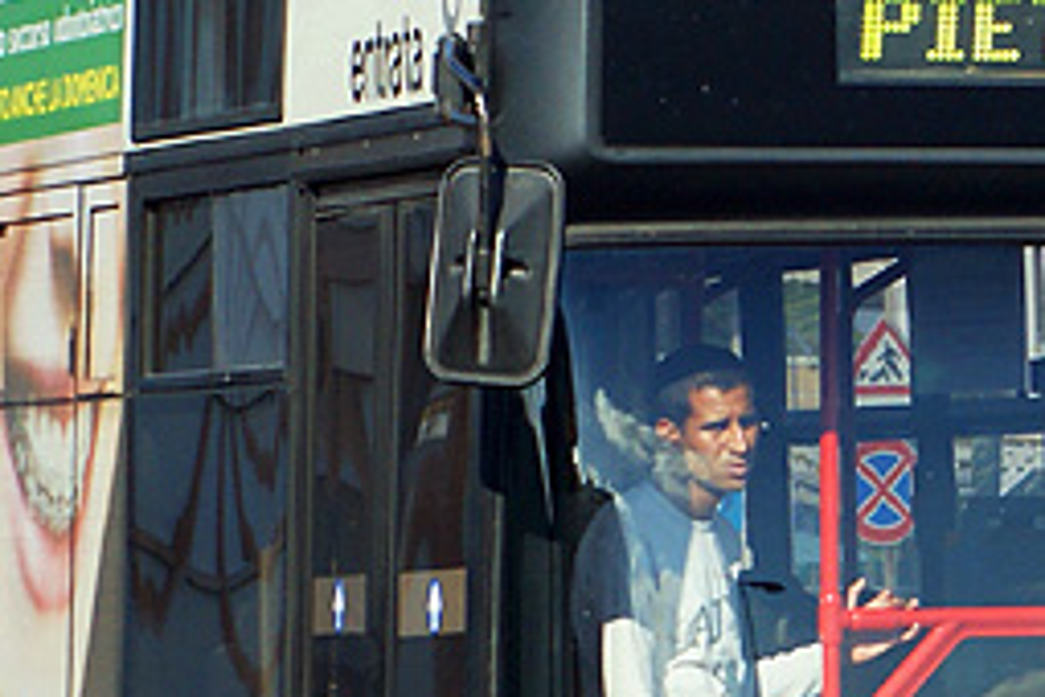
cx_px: 1016
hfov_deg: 5.7
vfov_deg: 3.8
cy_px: 512
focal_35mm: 361
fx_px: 10478
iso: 200
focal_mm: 60
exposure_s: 1/500
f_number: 6.3
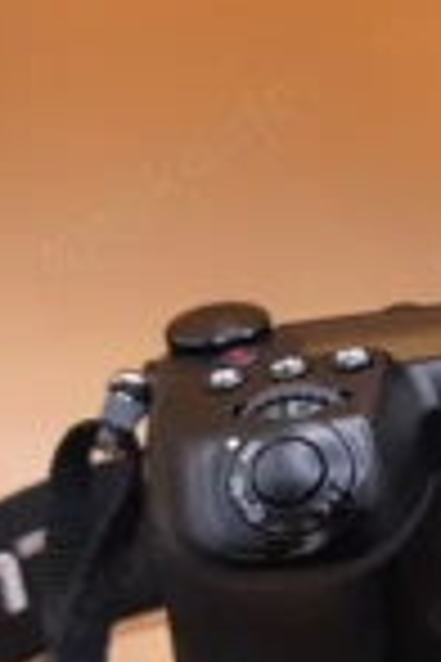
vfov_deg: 23.5
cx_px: 562
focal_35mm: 85
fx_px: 1562
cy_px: 558
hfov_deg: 15.4
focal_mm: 6.57
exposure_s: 1/100
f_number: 1.6
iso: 250
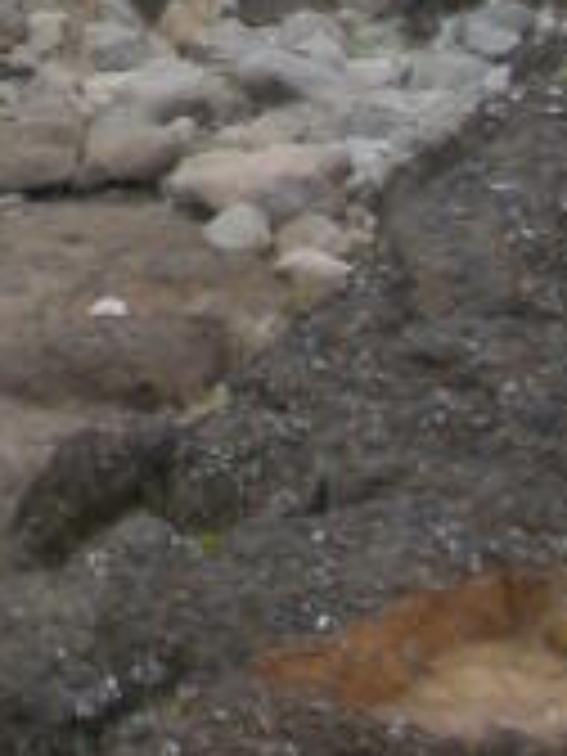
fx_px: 13410
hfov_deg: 2.4
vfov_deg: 3.2
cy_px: -1498
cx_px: -806
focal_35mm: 614
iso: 100
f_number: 4.7
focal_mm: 21.5
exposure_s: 1/128
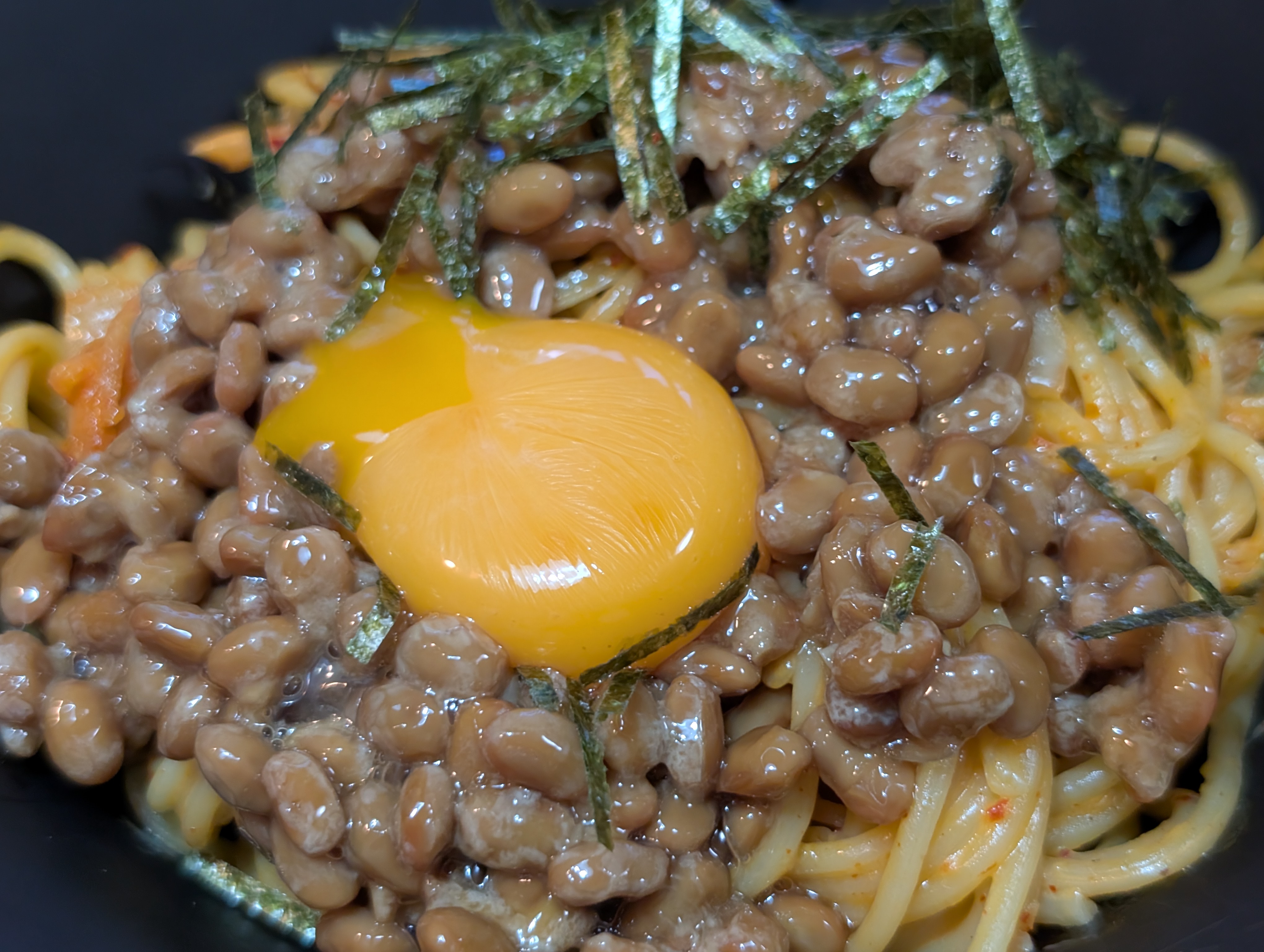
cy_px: 476
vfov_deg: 29.7
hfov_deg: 38.9
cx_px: 632
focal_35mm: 49
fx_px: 1792
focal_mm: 6.9
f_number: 1.68
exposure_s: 1/60
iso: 437
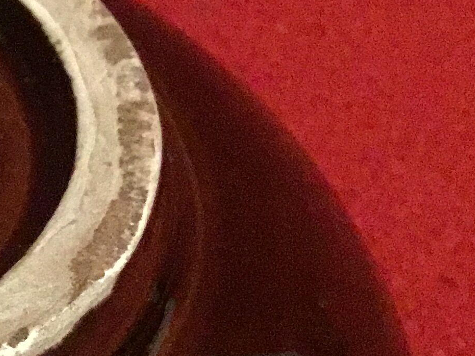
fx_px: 1523
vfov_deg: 13.3
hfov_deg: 15.5
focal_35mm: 111
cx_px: -352
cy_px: 275
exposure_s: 1/17
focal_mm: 3.3
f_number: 2.4
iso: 640
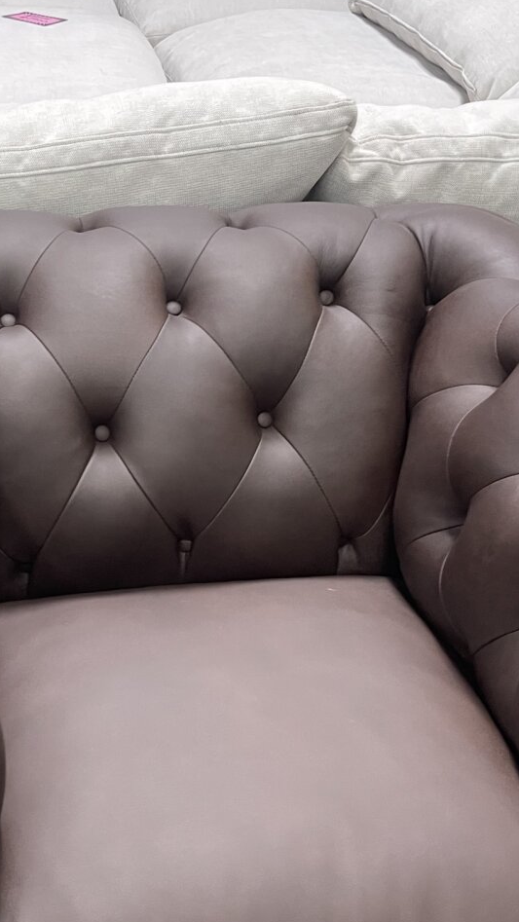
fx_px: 1125
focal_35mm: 46
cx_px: 154
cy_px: 578
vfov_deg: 44.2
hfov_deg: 25.8
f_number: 1.6
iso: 200
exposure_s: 1/60
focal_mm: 5.1
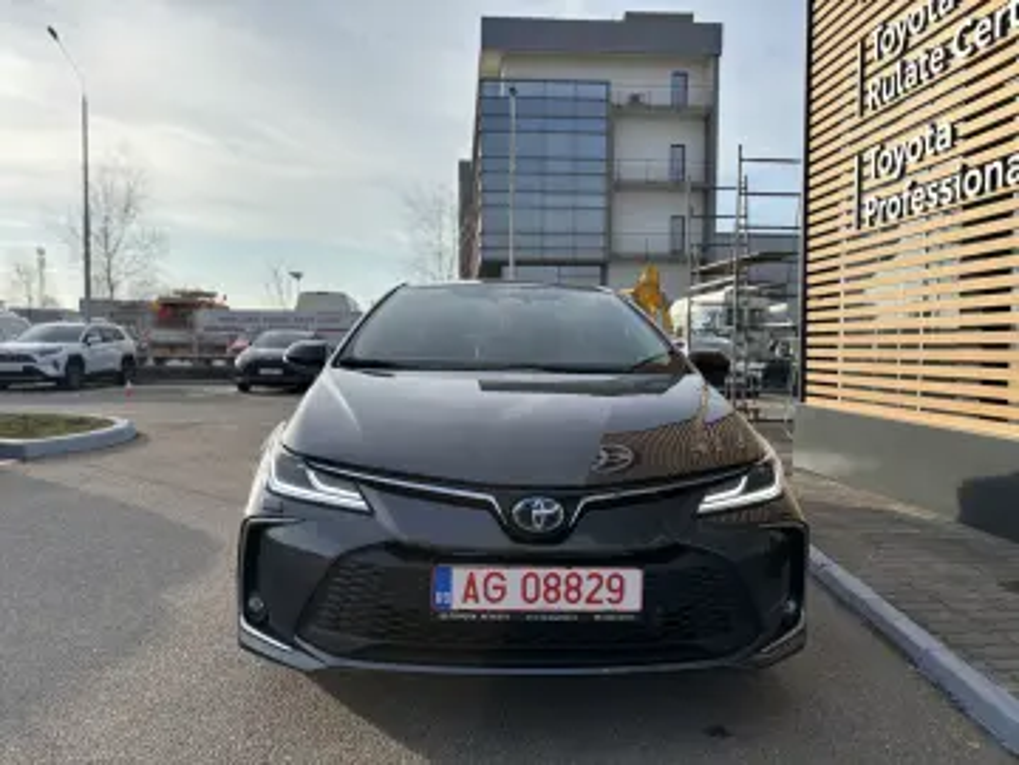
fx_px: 765
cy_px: 382
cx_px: 510
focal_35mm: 26
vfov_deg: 53.1
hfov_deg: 67.3
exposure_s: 1/2857
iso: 50
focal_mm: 5.96
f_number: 1.6
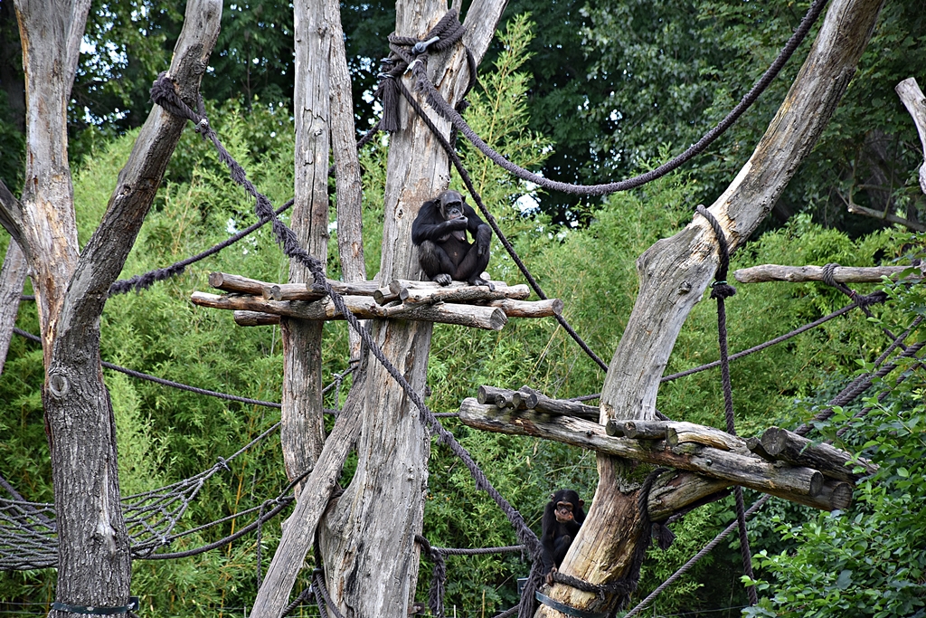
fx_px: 5402
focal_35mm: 210
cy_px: 309
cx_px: 463
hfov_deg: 9.8
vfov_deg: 6.5
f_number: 5.6
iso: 400
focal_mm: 140
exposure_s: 1/250
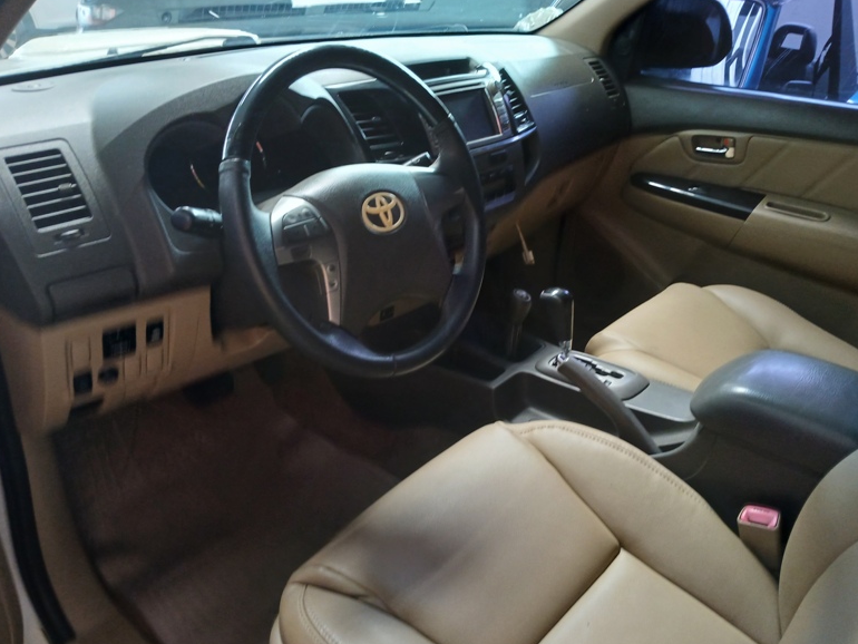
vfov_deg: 51.4
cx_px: 415
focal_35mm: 27
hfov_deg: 65.3
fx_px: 669
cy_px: 331
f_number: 1.8
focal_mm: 3.98
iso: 200
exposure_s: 1/40
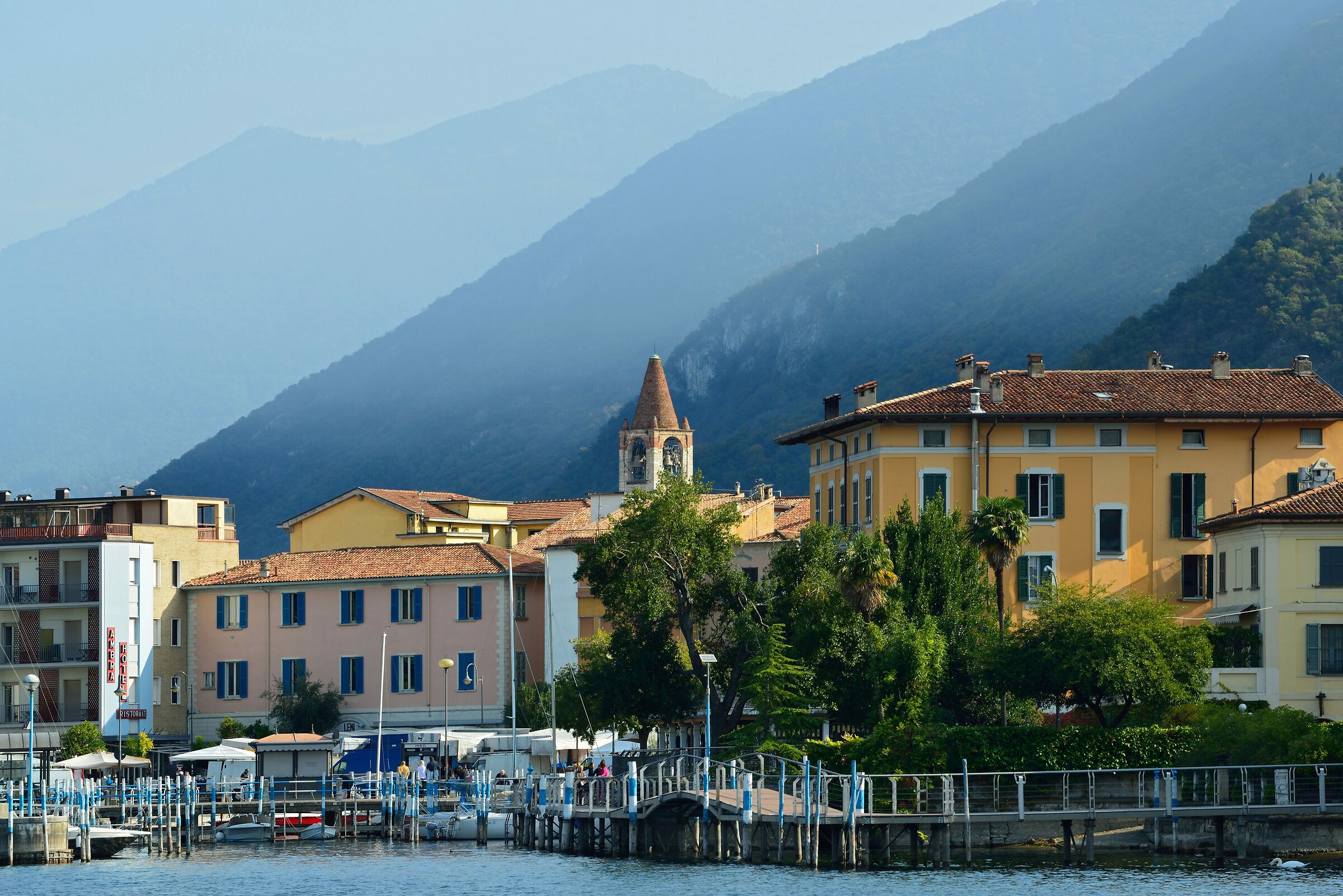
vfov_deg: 8.6
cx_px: 672
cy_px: 448
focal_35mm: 160
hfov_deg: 12.8
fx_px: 5971
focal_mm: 160
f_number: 11
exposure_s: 1/125
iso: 200
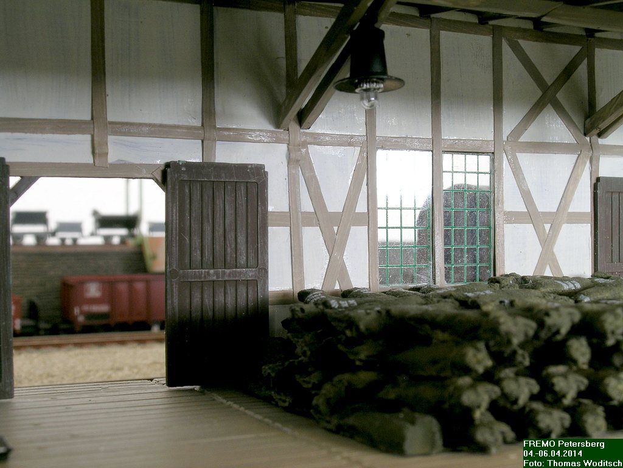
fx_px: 954
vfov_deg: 27.5
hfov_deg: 36.2
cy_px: 234
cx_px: 312
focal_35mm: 53
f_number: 7.9
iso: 50
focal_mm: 11.1
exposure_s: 1/2.2
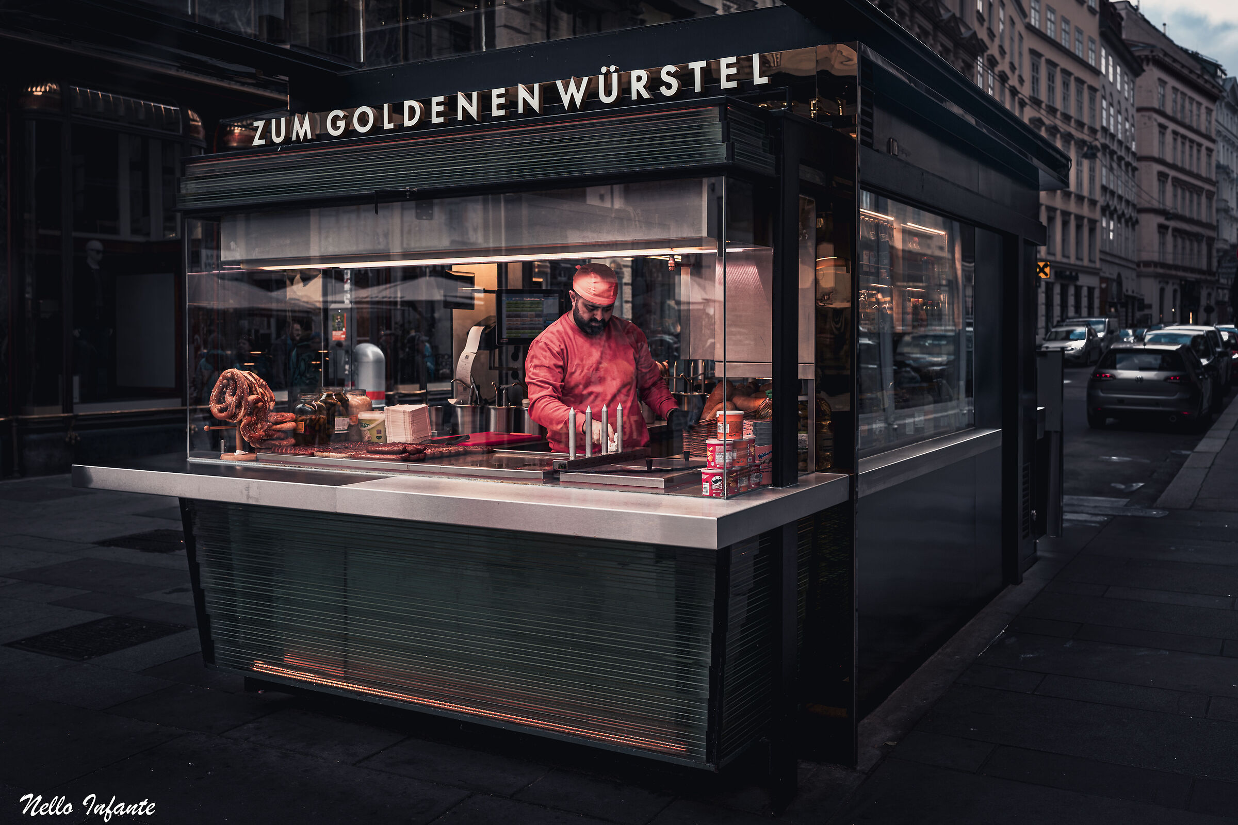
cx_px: 619
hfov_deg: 54.4
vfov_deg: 37.9
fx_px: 1204
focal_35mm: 35
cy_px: 412
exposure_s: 1/250
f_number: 3.5
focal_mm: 35
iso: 160
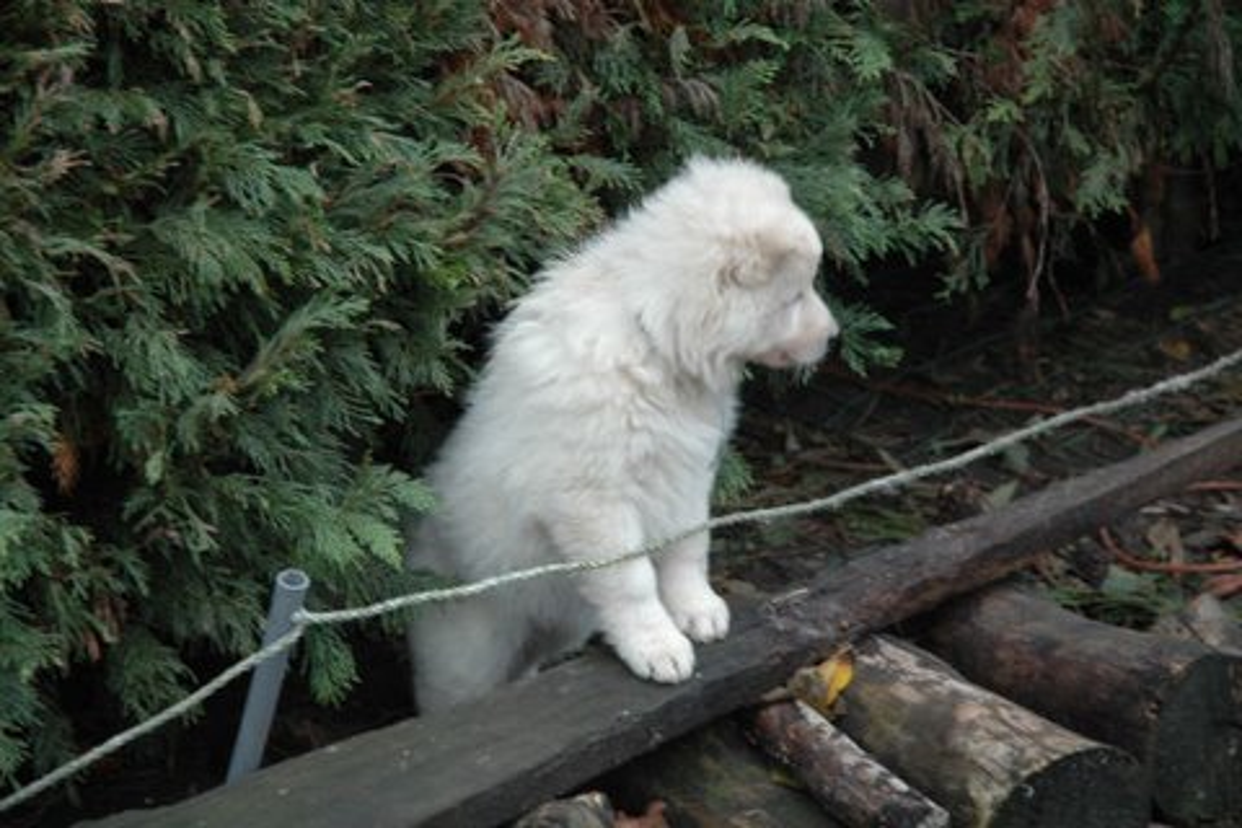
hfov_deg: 19.5
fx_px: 3622
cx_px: 621
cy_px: 414
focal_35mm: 105
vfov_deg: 13.0
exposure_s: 1/40
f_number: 4.5
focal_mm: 70
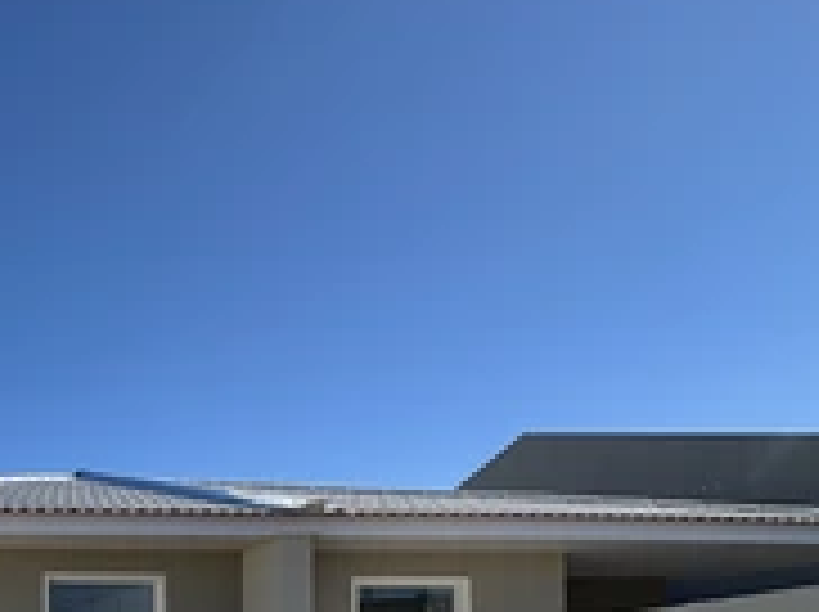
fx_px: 874
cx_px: -180
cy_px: 706
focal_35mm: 37
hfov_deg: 37.2
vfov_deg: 32.8
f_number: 2.2
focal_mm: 2.22
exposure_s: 1/2132
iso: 50
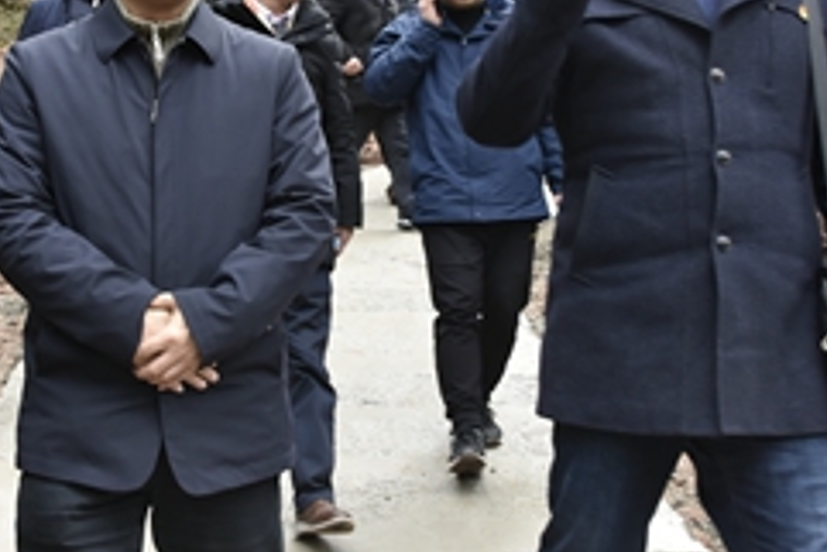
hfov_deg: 35.3
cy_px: 166
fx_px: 1287
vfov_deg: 24.1
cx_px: 285
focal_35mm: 56
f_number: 6.3
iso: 640
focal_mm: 18
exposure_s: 1/160
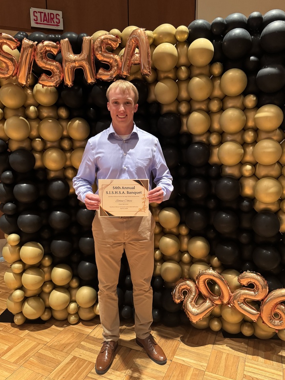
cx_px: 138
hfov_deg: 53.1
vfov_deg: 67.3
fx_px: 285
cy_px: 193
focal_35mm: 26
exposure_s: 1/40
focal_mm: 6.76
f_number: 1.78
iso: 1000
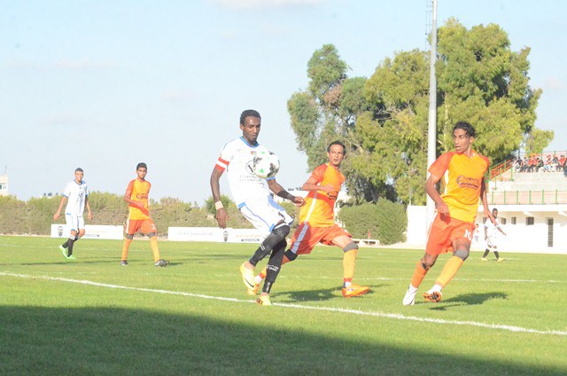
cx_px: 284
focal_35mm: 105
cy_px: 188
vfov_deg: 13.0
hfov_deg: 19.5
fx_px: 1650
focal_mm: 70
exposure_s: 1/6400
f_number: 13
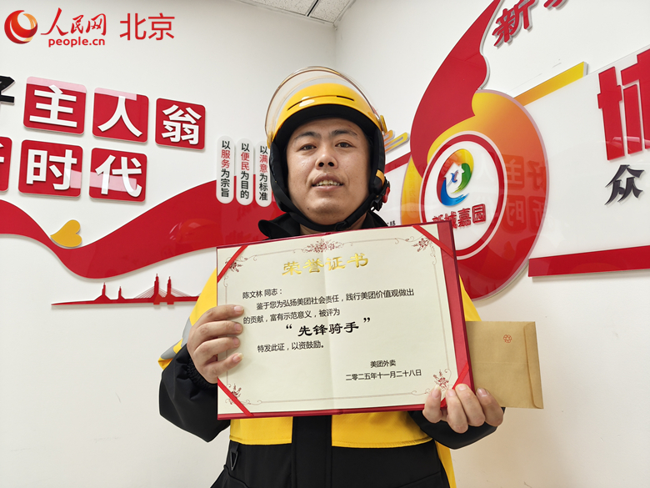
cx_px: 325
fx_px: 432
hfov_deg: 73.9
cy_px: 244
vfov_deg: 58.9
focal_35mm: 23
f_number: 1.6
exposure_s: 1/167
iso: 250
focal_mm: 6.06
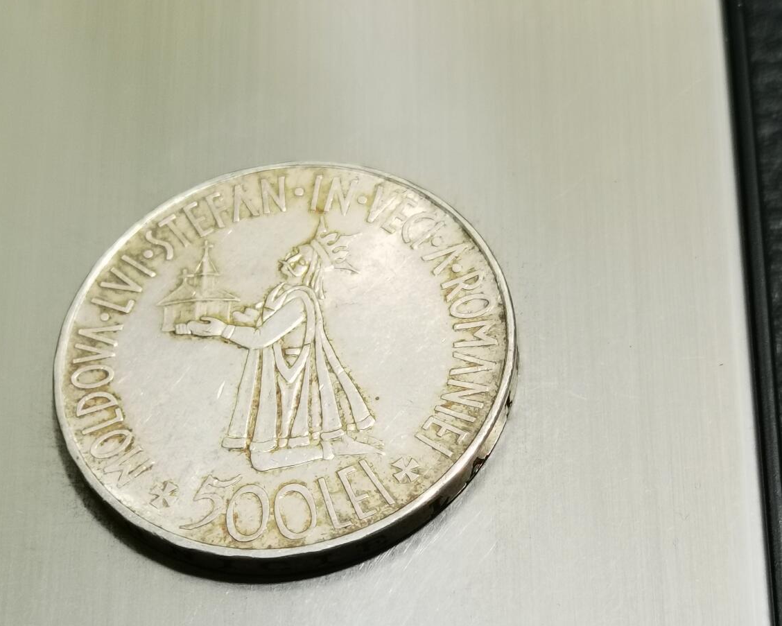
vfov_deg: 16.0
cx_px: 376
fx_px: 2199
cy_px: 541
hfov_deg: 20.2
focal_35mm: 95
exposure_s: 1/100
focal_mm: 6.67
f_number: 1.9
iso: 125
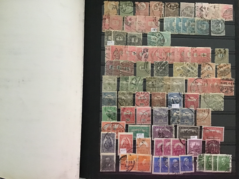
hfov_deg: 58.4
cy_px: 90
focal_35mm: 31
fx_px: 214
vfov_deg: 45.4
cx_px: 120
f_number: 2.4
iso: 500
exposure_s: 1/17
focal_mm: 3.3
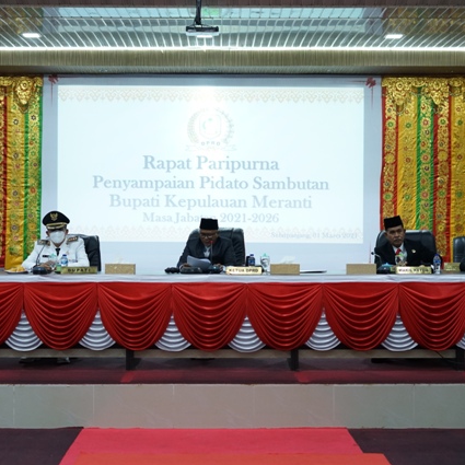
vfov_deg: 26.5
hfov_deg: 26.5
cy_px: 230
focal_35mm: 65
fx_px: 988
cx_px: 211
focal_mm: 50
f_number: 2.5
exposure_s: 1/100
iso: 1600
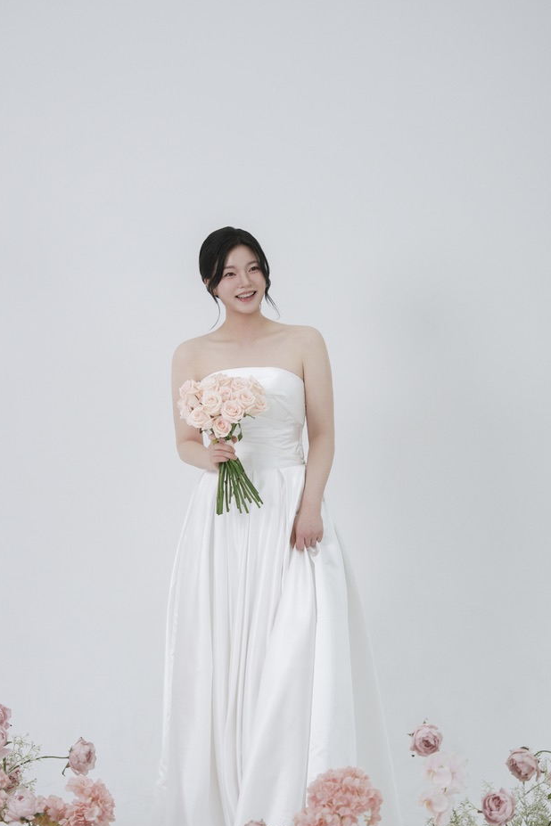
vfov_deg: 24.8
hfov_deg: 16.7
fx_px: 1882
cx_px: 260
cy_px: 429
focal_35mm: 82
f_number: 2.8
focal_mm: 70
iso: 125
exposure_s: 1/250
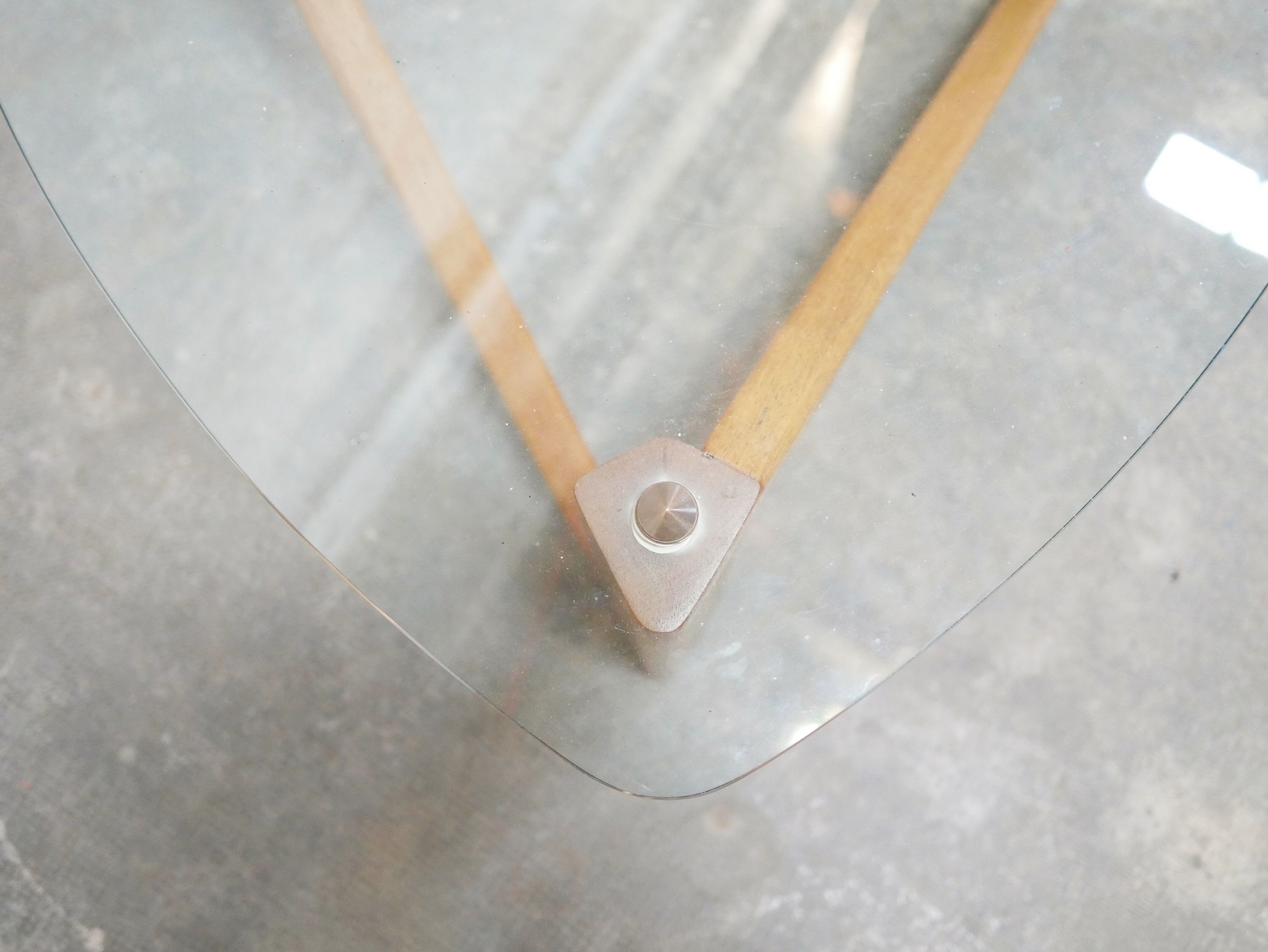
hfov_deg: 46.8
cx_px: 634
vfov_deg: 36.0
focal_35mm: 40
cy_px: 476
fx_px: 1466
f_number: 1.7
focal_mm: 20
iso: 3200
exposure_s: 1/60
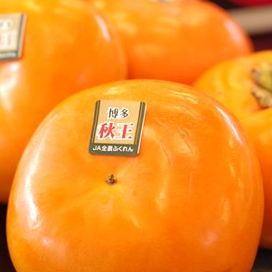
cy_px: 141
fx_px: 942
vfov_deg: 16.4
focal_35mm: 106
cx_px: 92
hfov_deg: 16.4
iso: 800
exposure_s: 1/100
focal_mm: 50
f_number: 4.5
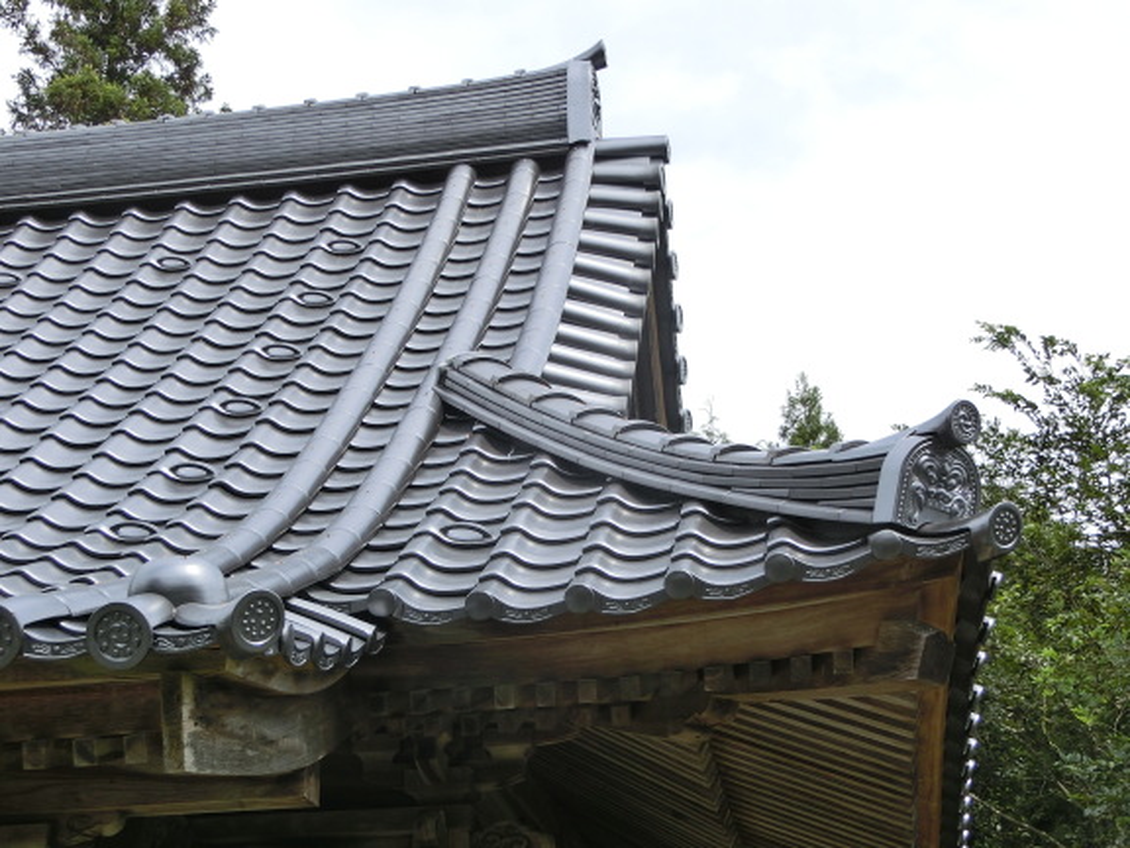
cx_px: 565
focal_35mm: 70
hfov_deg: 27.8
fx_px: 2285
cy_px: 424
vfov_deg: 21.0
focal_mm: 12.4
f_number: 5.2
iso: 80
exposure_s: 1/320
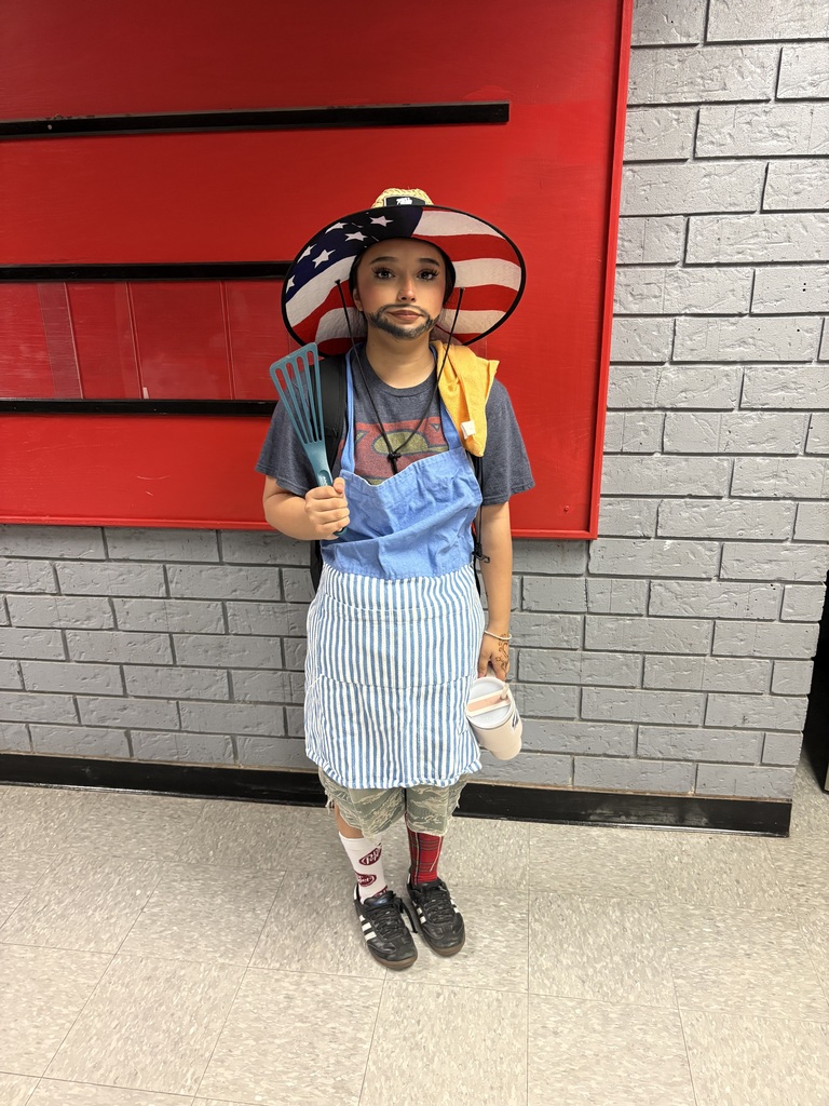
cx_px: 414
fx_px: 830
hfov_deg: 53.1
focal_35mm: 26
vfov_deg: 67.3
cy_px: 553
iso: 250
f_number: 1.6
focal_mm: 5.96
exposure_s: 1/60
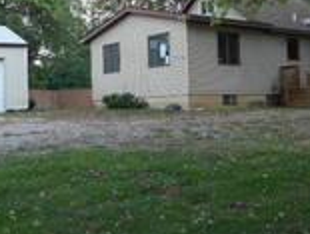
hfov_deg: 33.0
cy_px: 78
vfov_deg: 25.2
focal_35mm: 58
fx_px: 521
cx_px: 112
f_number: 3.2
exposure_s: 1/30
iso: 80
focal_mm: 4.6
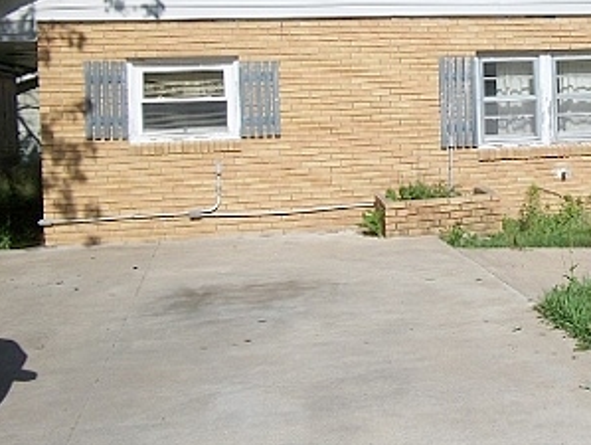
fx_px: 1060
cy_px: 126
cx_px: 506
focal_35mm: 62
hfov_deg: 30.1
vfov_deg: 23.5
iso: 80
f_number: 8.8
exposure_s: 1/320
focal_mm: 5.7
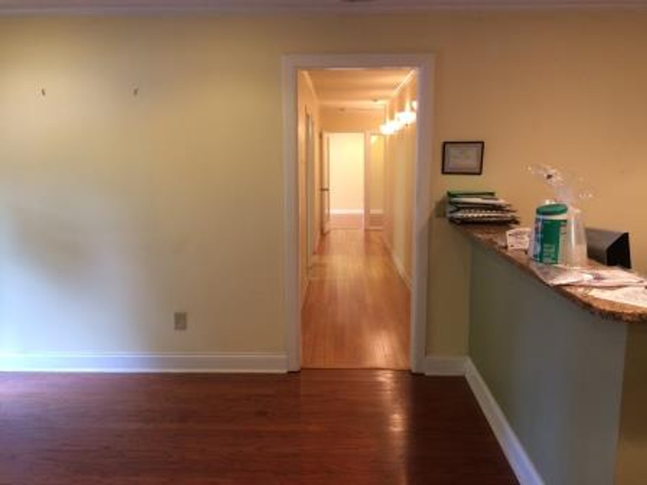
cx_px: 324
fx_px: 542
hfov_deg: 61.7
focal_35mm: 29
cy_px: 242
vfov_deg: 48.2
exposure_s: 1/30
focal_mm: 4.15
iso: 125
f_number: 2.2
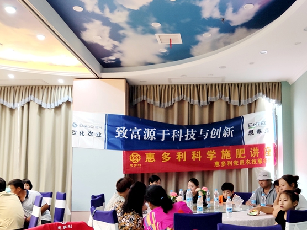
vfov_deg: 39.2
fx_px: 319
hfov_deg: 51.1
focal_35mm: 36
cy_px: 155
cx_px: 182
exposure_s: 1/50
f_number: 1.79
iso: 154
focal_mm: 4.71
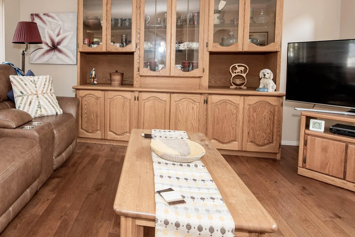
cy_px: 77
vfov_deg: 52.1
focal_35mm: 24
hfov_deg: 69.9
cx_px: 99
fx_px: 237
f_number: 4.5
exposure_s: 1/80
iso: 800
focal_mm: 14
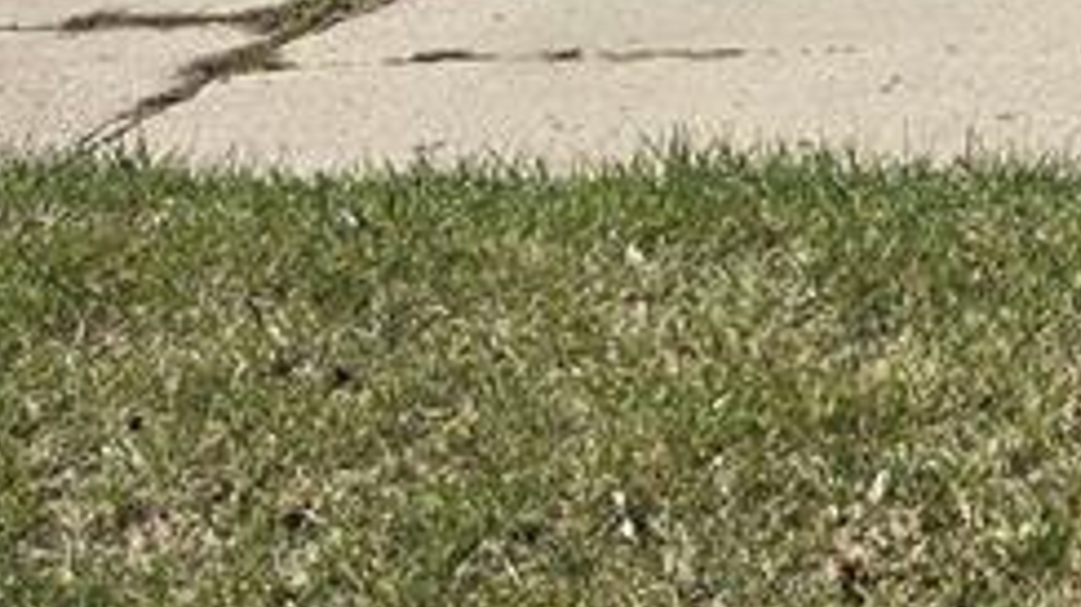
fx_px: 3008
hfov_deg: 17.6
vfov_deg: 9.9
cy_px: -913
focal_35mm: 105
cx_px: 1754
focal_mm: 6.3
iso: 12
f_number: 1.7
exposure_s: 1/784
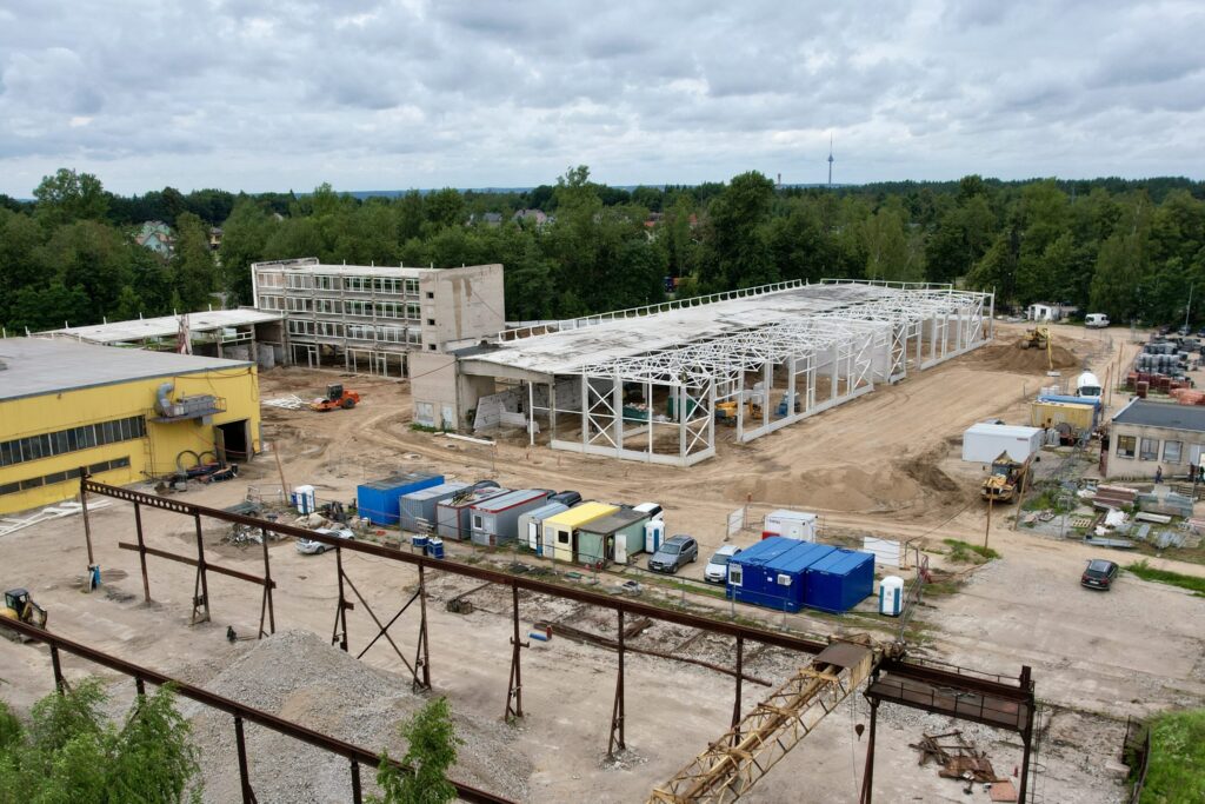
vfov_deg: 57.2
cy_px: 402
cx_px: 602
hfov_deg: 78.6
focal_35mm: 22
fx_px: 736
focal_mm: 8.38
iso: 110
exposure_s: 1/1500
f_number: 2.8
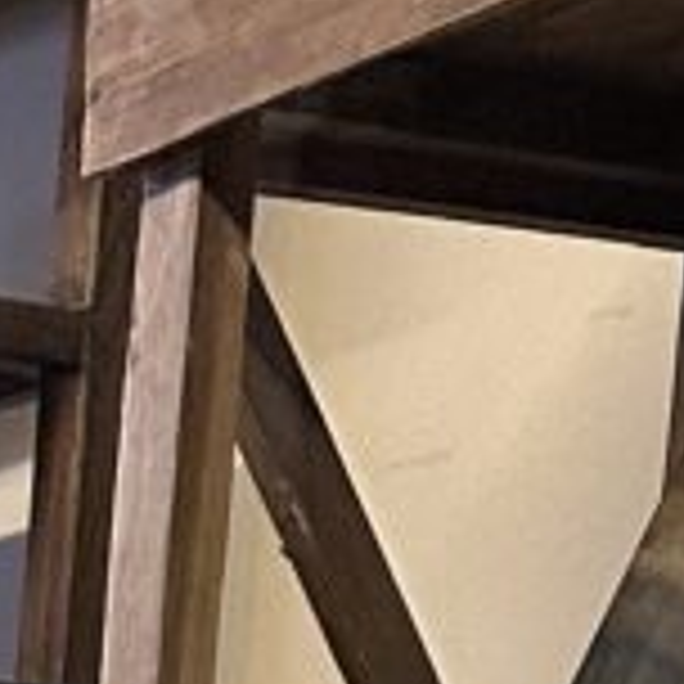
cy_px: 3204
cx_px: -1390
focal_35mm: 223
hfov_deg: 7.0
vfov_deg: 5.9
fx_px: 4985
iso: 200
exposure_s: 1/100
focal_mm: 6.86
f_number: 1.78
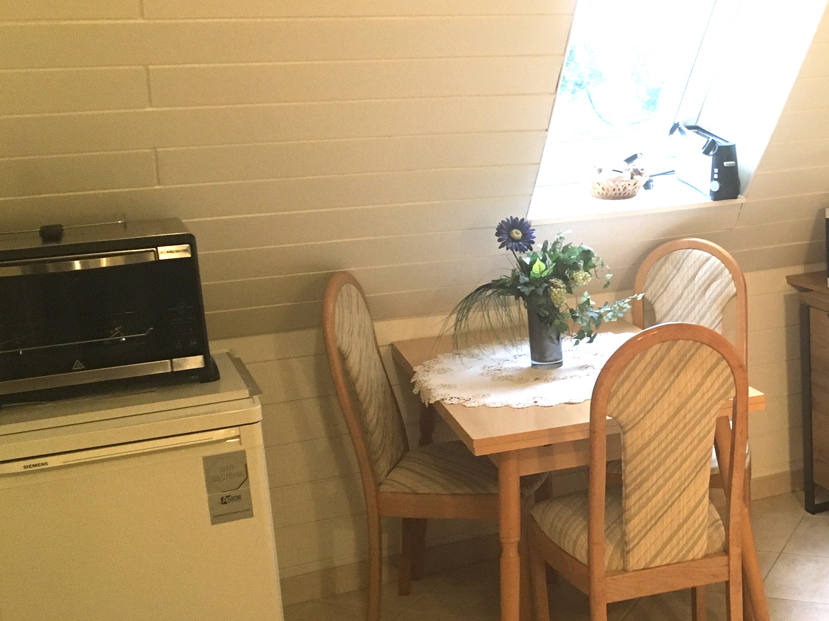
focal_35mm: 50
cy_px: 314
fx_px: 1197
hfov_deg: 36.4
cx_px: 702
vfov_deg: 29.1
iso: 160
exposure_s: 1/33
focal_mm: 4.15
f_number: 2.2
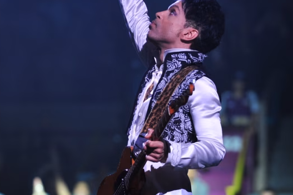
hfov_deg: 5.6
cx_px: 90
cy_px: 68
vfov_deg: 3.7
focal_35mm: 369
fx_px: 3002
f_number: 3.5
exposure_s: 1/200
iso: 1600
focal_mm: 190
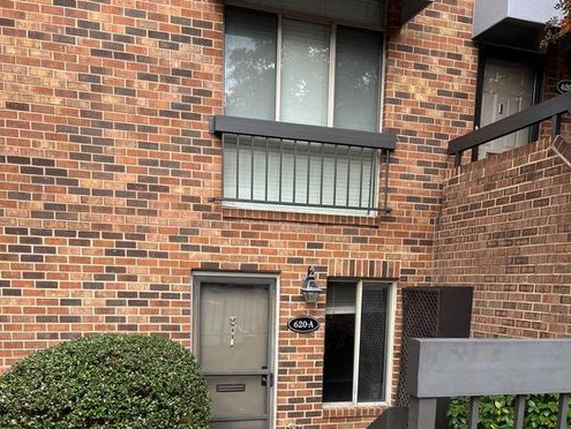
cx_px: 284
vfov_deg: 38.9
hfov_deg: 52.6
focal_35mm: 35
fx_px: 578
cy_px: 353
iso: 50
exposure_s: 1/424
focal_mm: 5.7
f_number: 1.5
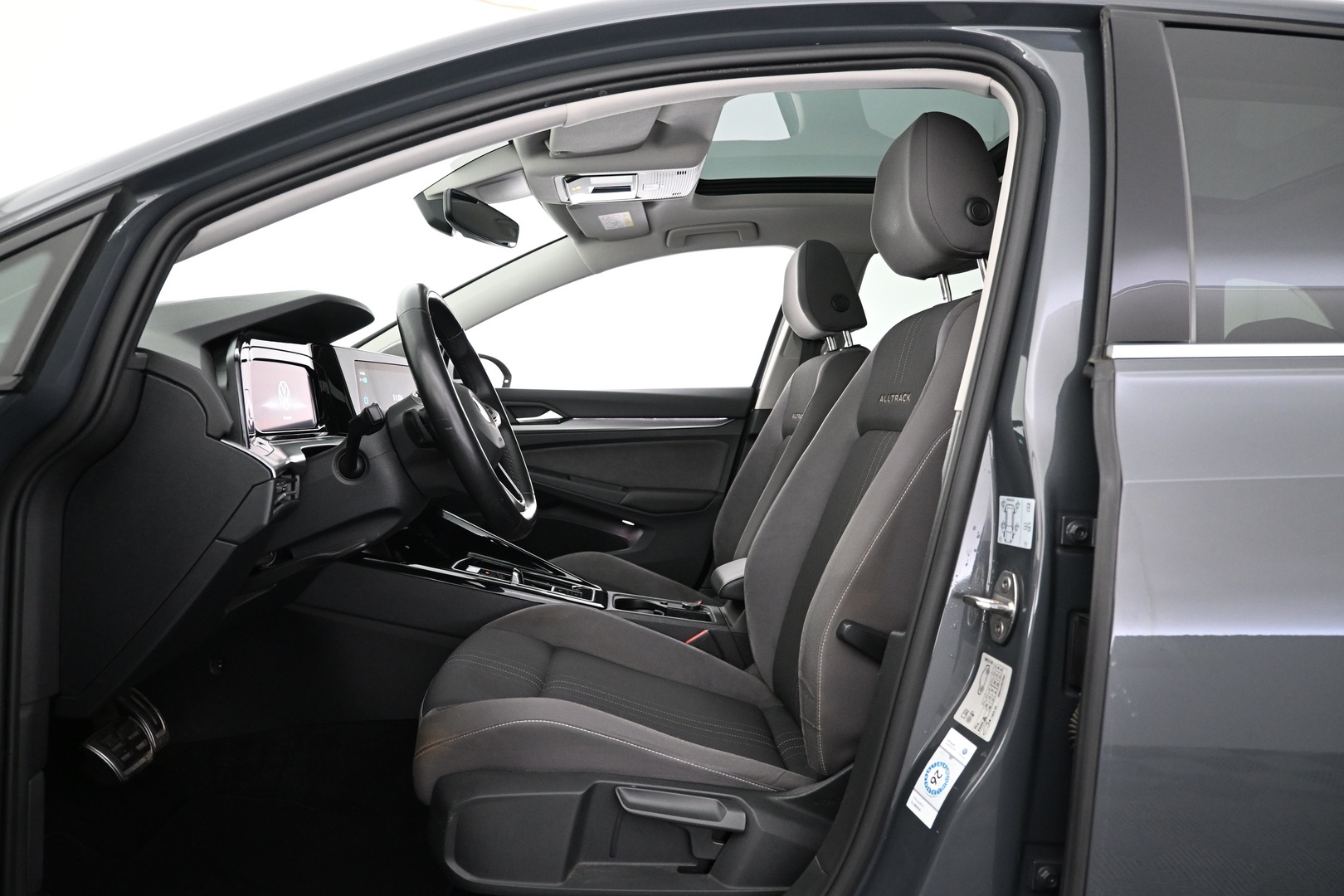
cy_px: 448
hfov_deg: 73.7
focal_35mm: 24
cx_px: 672
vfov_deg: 53.1
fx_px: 896
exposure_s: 1/25
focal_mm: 16
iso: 1600
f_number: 3.5
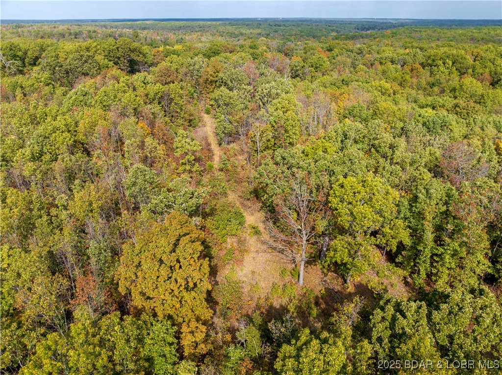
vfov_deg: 56.7
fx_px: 348
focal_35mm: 24
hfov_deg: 71.6
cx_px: 251
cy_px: 188
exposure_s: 1/1250
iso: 100
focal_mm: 12.29
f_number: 2.8
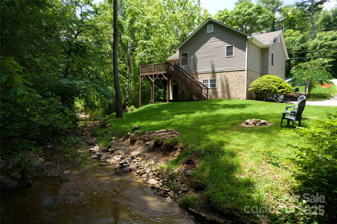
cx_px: 168
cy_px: 112
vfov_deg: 57.2
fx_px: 206
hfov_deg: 78.6
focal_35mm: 22
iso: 110
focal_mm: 8.38
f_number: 2.8
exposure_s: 1/500
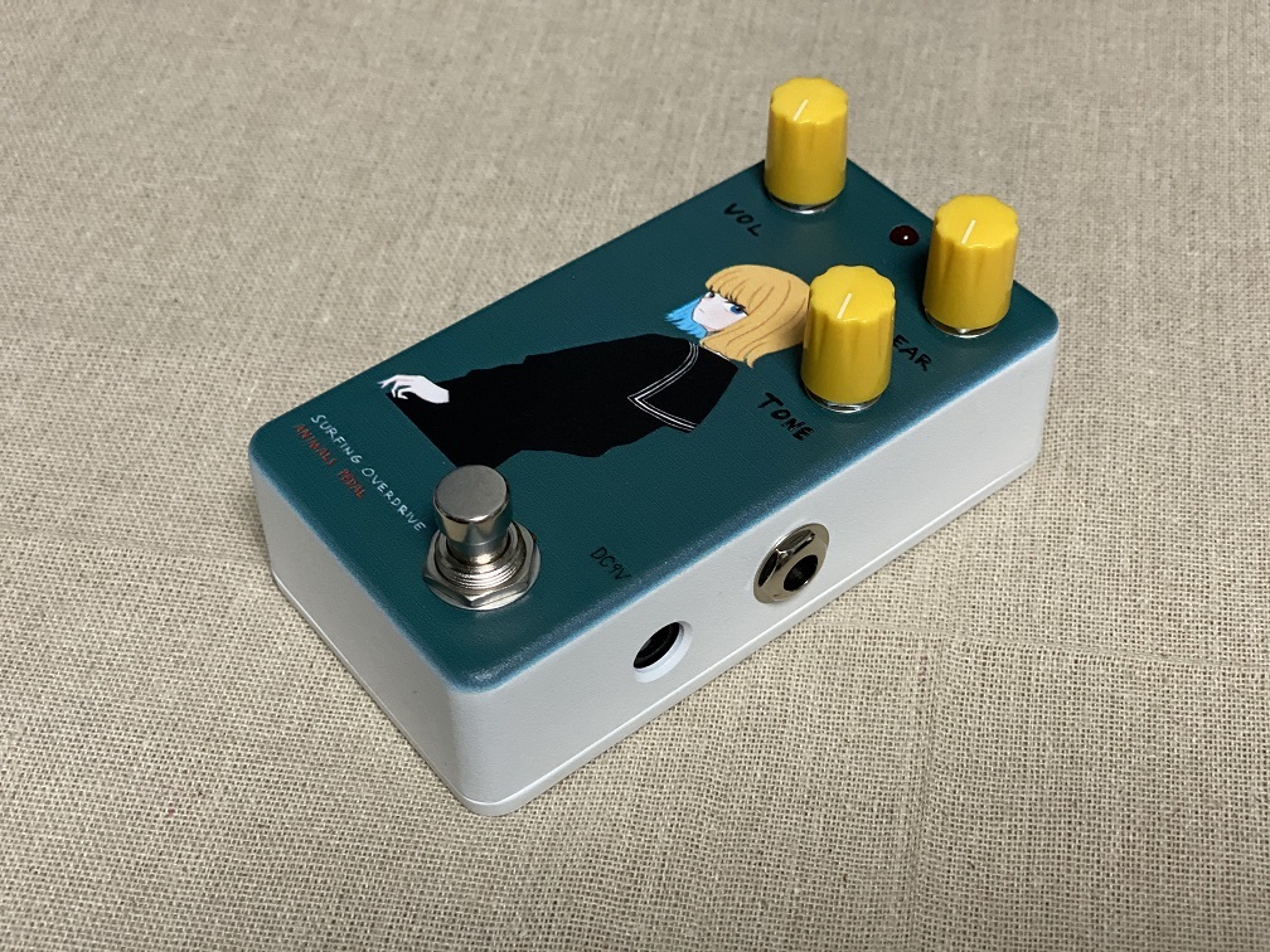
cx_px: 635
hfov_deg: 36.8
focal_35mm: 52
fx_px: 1908
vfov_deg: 28.0
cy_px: 476
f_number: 2
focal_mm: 6
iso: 250
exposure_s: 1/33
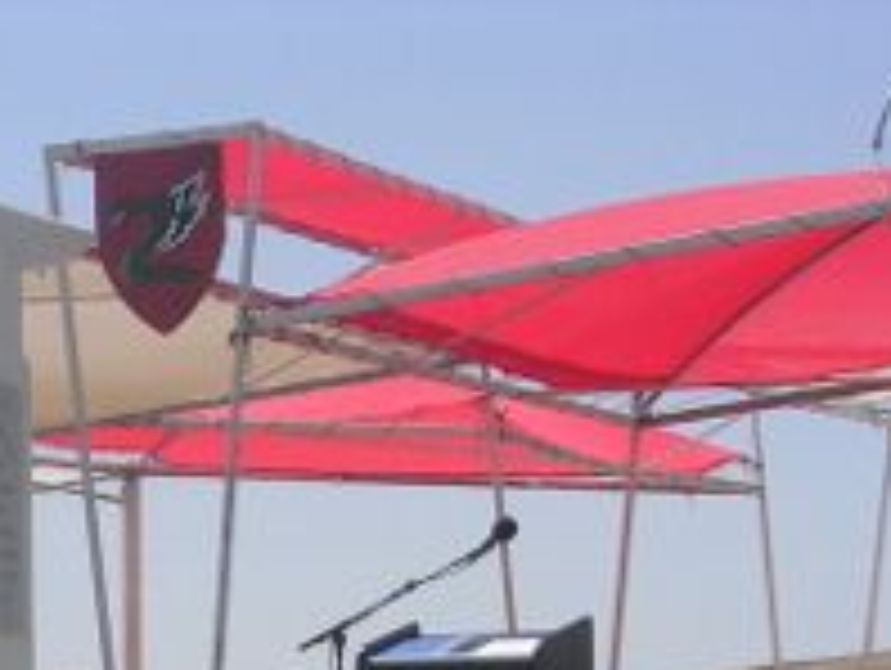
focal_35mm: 147
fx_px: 3788
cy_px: 814
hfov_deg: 13.1
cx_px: -187
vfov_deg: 10.0
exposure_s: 1/1276
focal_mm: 9.1
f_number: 3.4
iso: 50
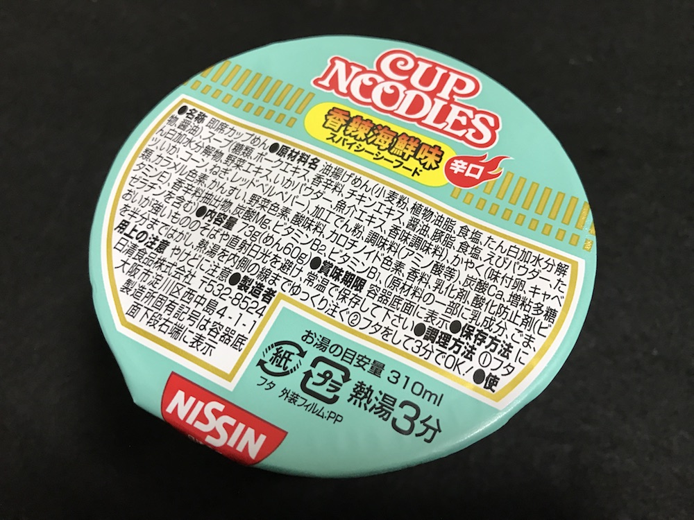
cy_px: 260
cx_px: 347
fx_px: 561
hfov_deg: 63.4
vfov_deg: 49.7
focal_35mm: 28
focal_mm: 3.99
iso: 40
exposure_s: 1/17
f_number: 1.8
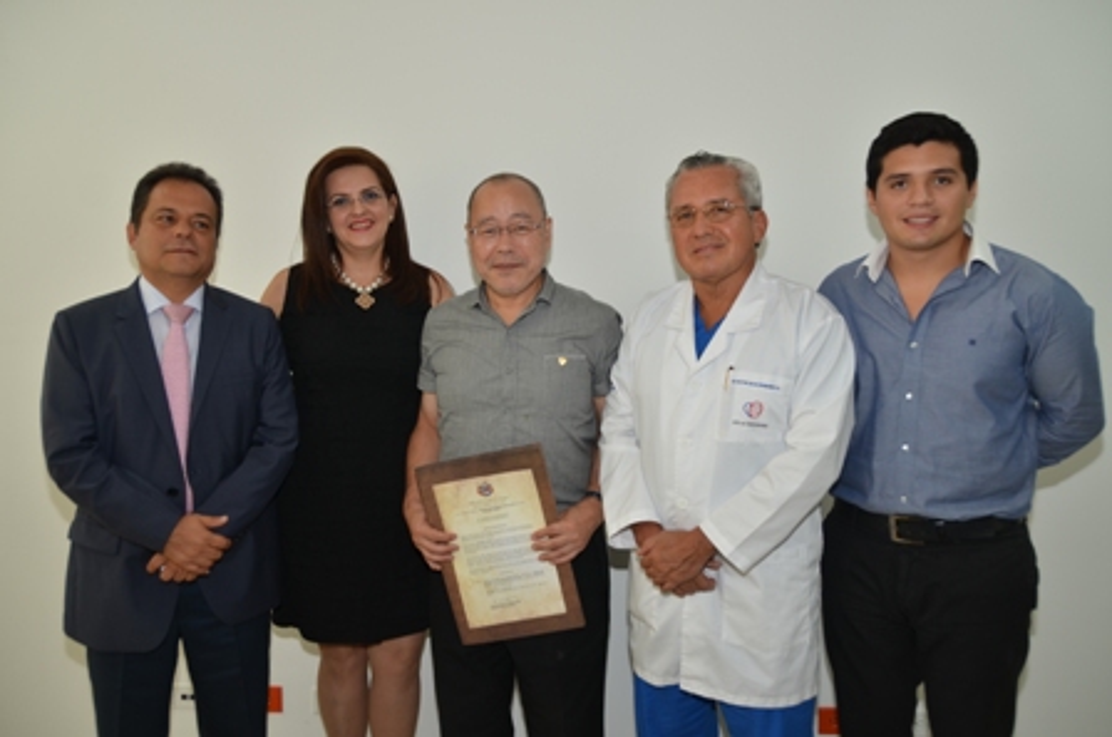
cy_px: 368
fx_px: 925
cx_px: 556
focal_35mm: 30
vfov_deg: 43.5
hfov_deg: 62.0
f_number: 3.5
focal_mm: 20
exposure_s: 1/80
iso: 200
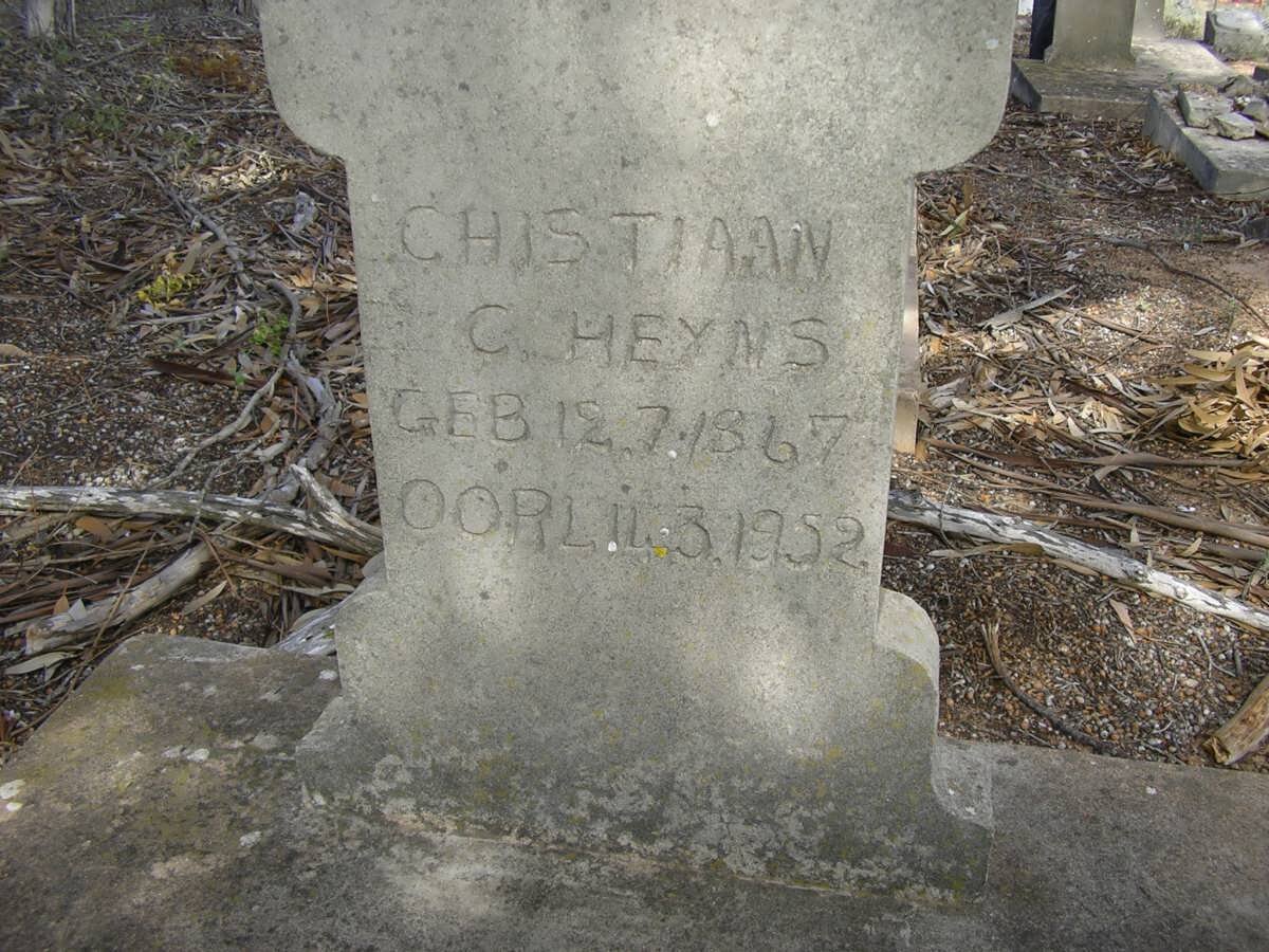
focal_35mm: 38
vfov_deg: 37.7
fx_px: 1393
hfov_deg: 49.0
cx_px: 634
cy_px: 476
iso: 50
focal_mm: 5.8
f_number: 2.9
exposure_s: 1/250
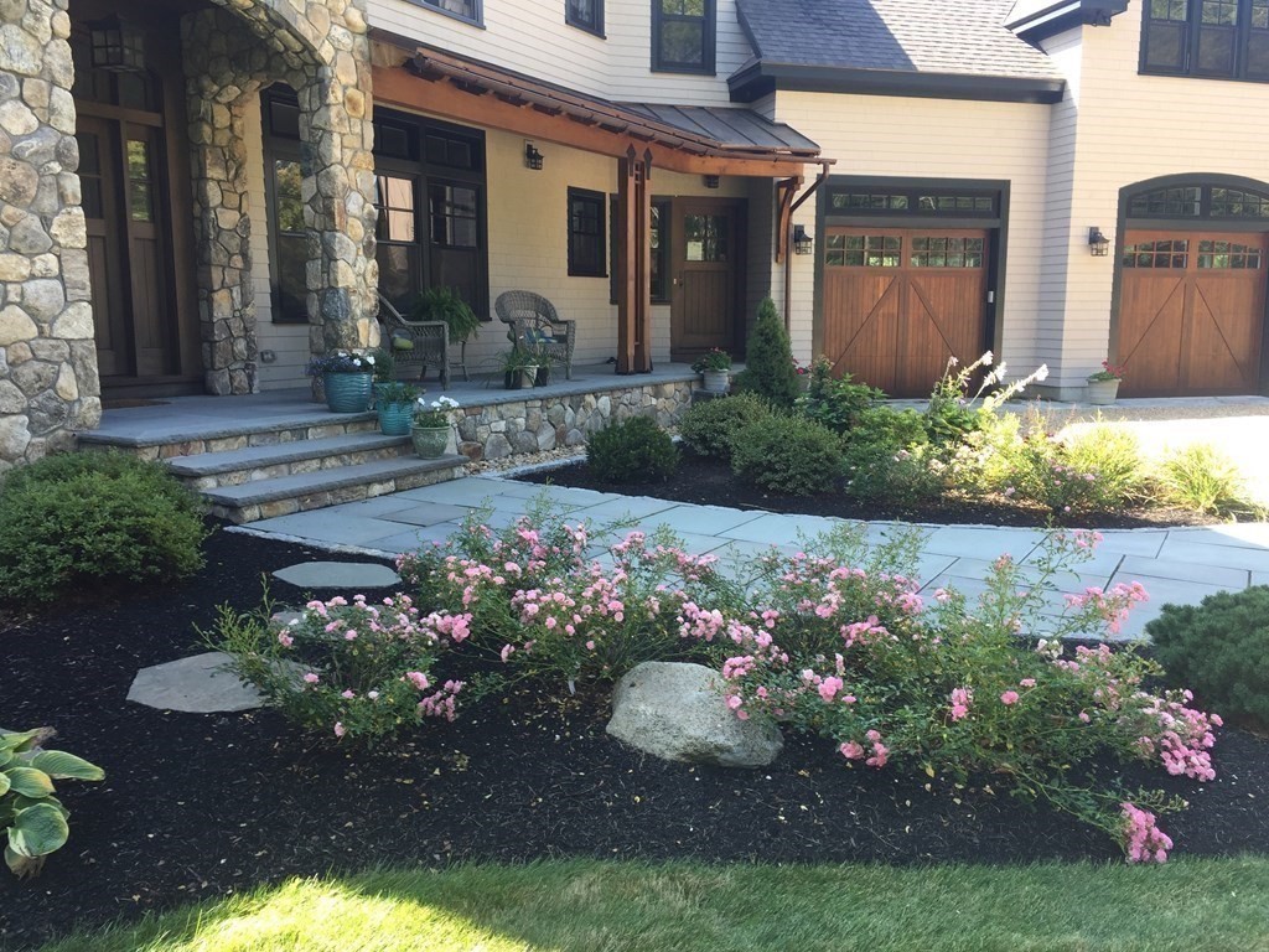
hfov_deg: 61.7
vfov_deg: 48.2
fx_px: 1063
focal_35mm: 29
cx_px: 634
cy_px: 476
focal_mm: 4.15
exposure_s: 1/143
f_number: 2.2
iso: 32
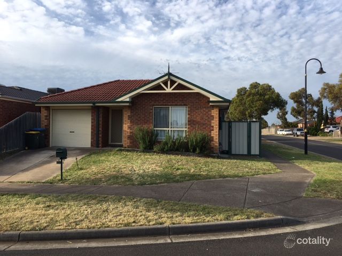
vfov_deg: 48.2
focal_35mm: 29
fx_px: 287
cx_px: 171
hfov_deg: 61.7
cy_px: 128
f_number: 2.2
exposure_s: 1/754
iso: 25
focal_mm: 4.15
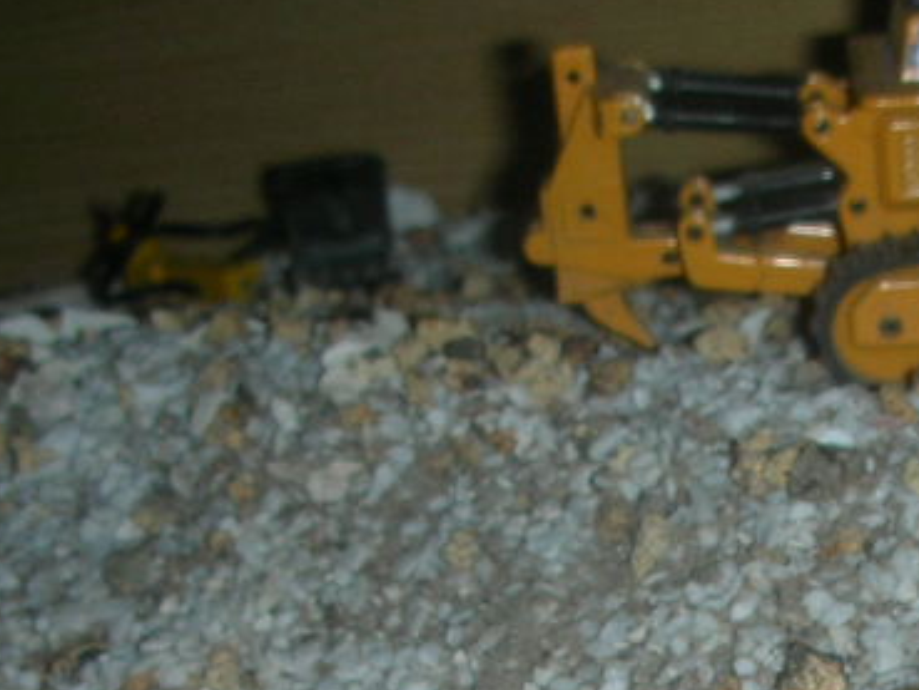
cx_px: 877
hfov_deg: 19.7
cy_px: 942
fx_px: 2576
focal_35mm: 97
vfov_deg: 14.5
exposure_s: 1/60.1
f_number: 3
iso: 50
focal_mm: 5.8
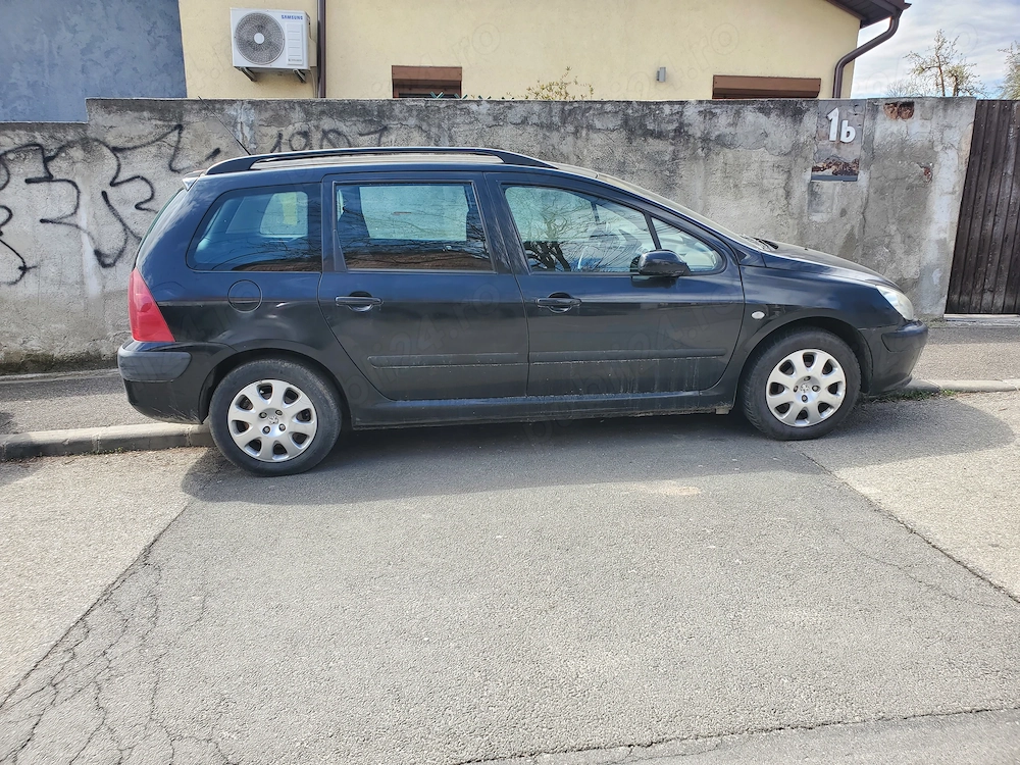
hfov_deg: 67.3
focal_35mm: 26
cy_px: 382
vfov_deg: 53.1
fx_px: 766
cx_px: 510
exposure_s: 1/376
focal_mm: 4.3
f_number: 2.4
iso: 50
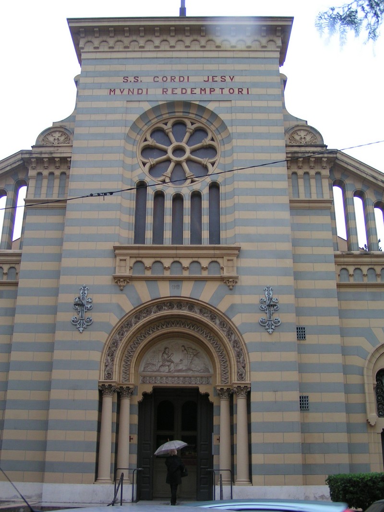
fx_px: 562
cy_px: 256
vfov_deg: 49.0
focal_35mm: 38
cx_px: 192
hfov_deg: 37.7
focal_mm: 5.8
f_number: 2.8
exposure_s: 1/50
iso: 80
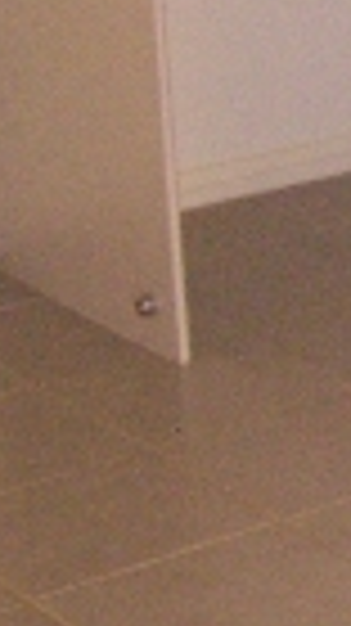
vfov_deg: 11.0
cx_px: 1350
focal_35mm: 190
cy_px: -234
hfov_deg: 5.6
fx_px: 3149
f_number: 2.8
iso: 400
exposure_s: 1/40
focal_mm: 7.9
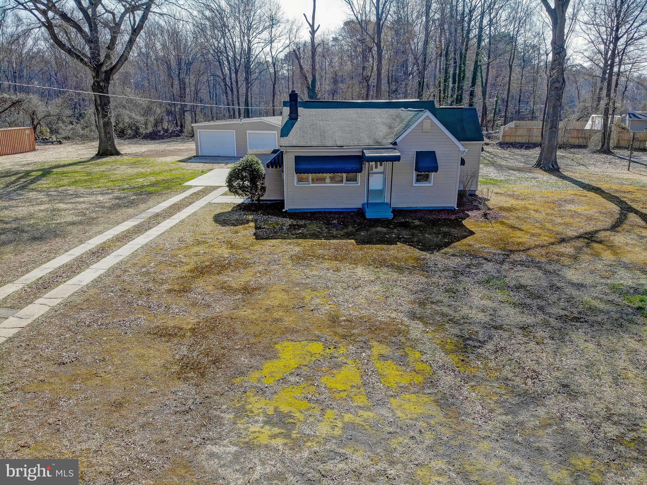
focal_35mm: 24
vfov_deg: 56.8
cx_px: 324
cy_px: 242
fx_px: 448
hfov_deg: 71.6
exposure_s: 1/41
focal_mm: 4.5
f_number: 2.8
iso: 100
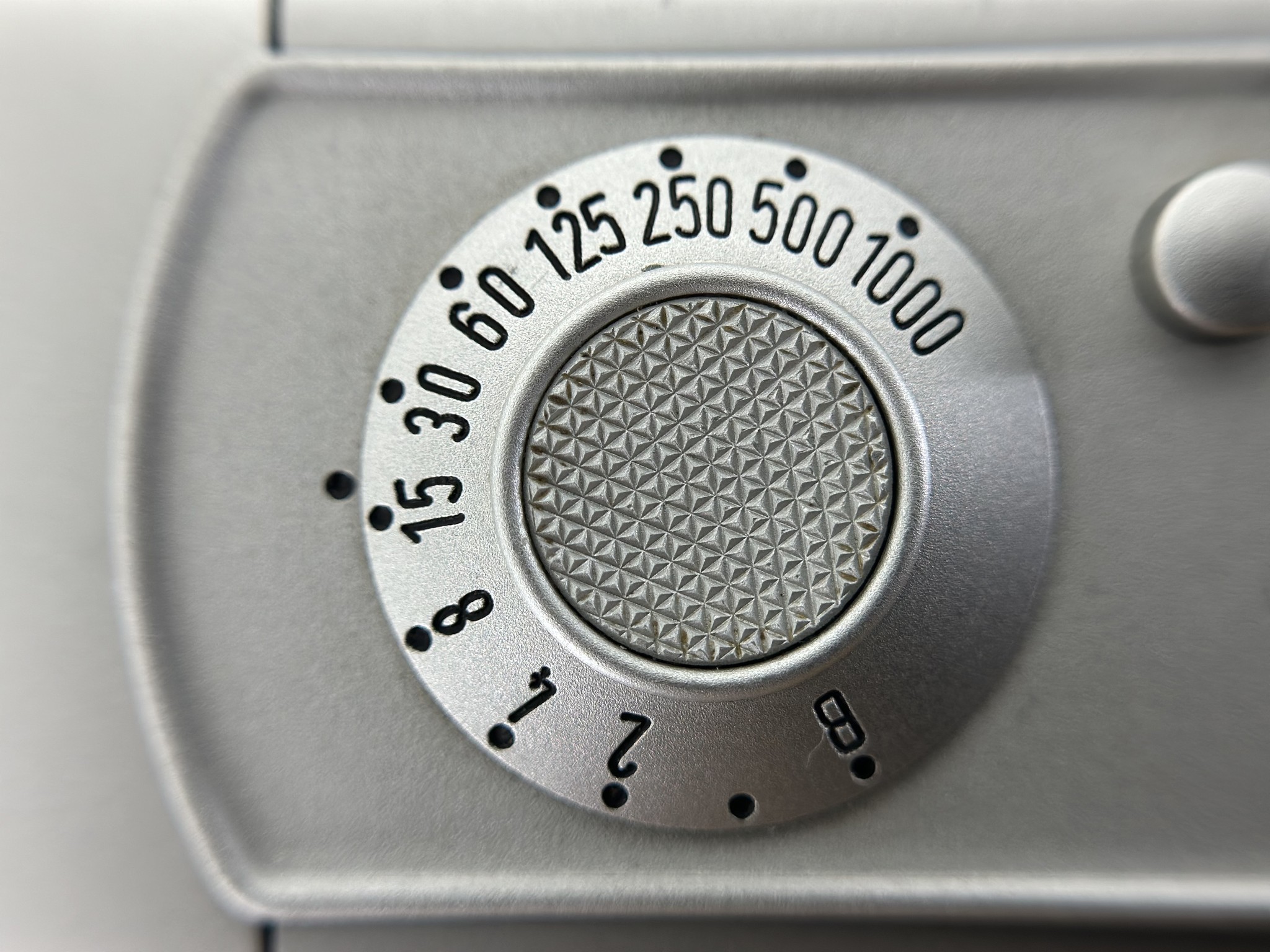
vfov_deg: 30.3
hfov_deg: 39.7
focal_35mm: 48
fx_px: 1761
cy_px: 476
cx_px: 635
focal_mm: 6.86
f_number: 1.78
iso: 80
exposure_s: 1/347
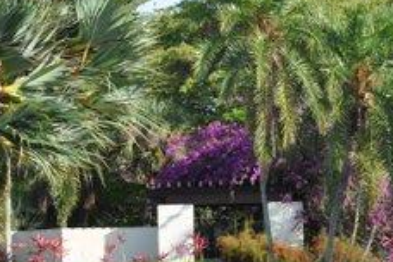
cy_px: 223
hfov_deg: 11.1
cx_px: 403
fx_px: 1998
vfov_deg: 7.5
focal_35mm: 183
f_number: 10
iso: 640
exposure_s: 1/400
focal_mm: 58
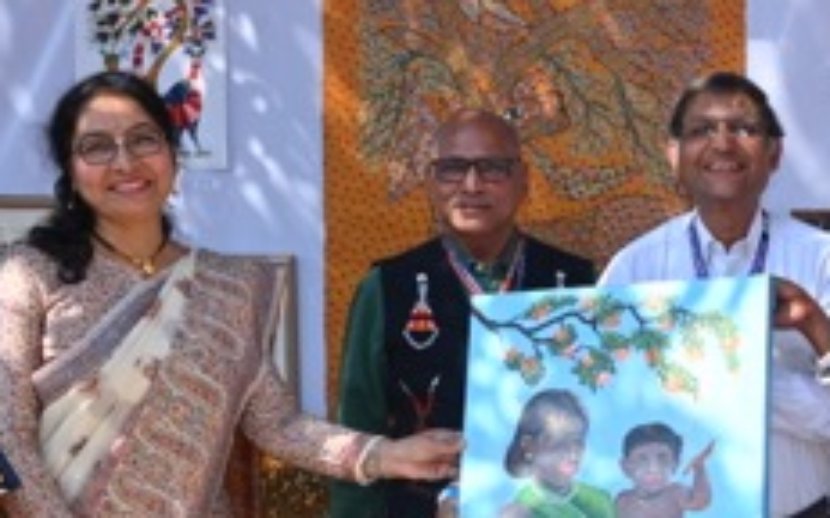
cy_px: 387
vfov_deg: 15.8
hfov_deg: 24.3
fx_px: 1854
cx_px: 790
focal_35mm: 82
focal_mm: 29
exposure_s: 1/250
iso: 400
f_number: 13
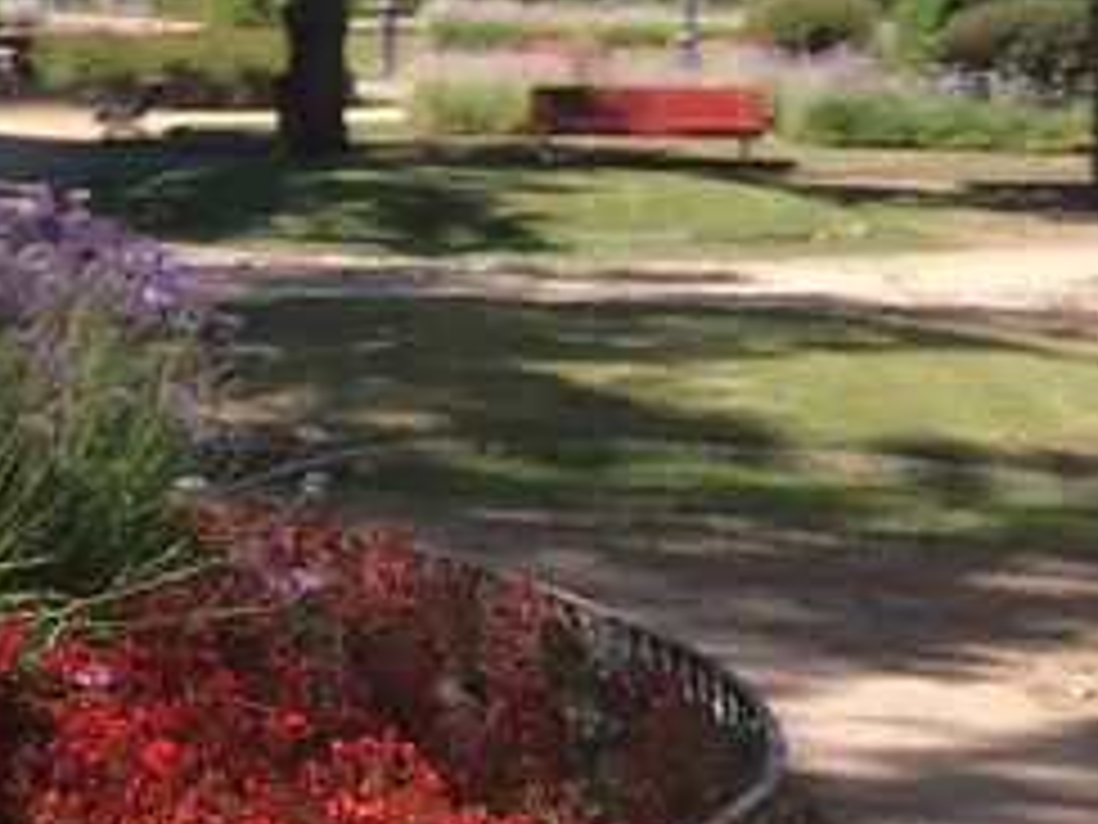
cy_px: -50
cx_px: -1073
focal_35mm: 127
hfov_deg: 13.4
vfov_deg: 11.5
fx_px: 4028
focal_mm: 4.15
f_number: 2.2
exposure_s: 1/693
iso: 25
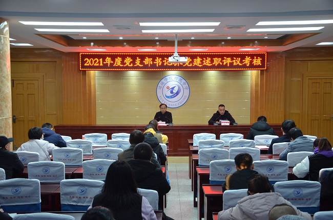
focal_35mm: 45
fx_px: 415
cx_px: 166
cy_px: 110
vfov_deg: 29.7
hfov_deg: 43.7
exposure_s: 1/90
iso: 1000
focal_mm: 30
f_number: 4.8
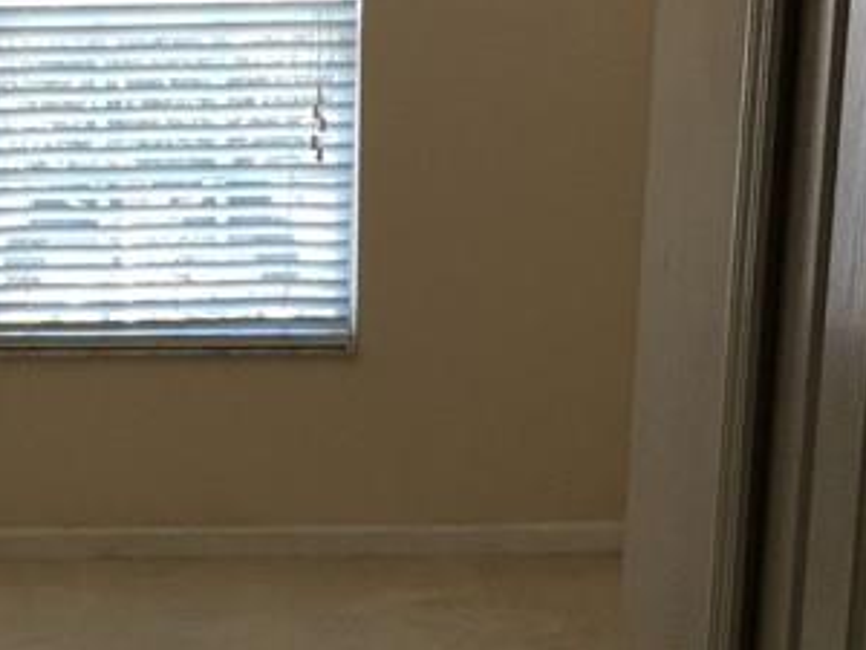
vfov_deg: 14.6
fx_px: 2477
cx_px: 156
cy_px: 679
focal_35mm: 99
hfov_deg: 19.6
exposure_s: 1/30
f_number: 2.2
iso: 40
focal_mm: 4.15
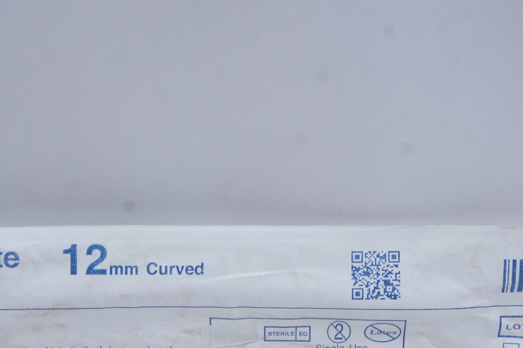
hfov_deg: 23.6
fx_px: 1250
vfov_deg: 15.6
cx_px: 288
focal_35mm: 86
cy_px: 330
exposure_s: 1/10
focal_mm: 27
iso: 400
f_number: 14
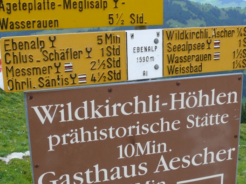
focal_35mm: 53
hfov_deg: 36.1
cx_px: 142
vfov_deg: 27.5
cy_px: 93
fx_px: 377
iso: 100
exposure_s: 1/200
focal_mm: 7.4
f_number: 5
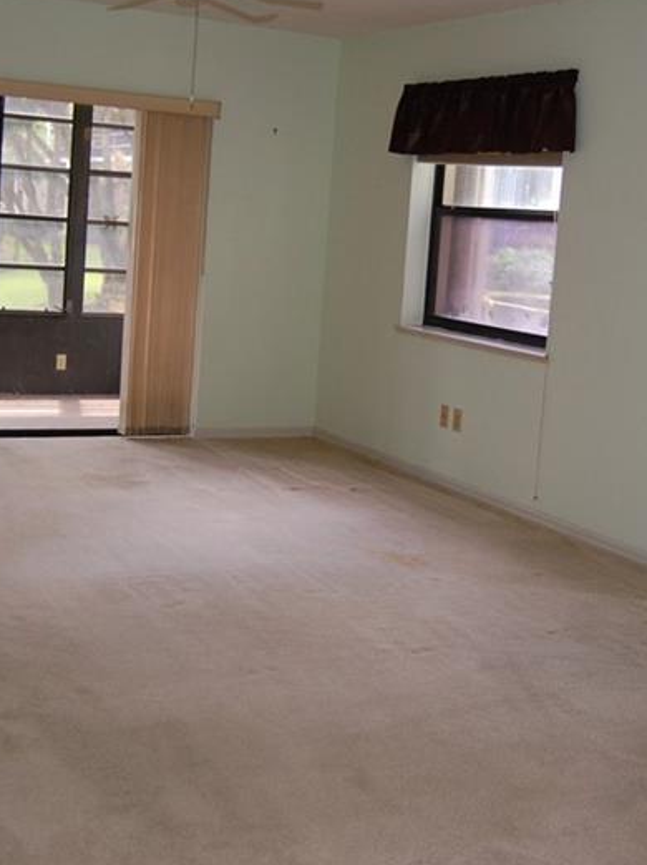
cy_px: 357
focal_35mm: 51
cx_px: 345
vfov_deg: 37.4
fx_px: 1273
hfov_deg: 28.5
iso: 400
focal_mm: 18
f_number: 3.5
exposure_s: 1/60
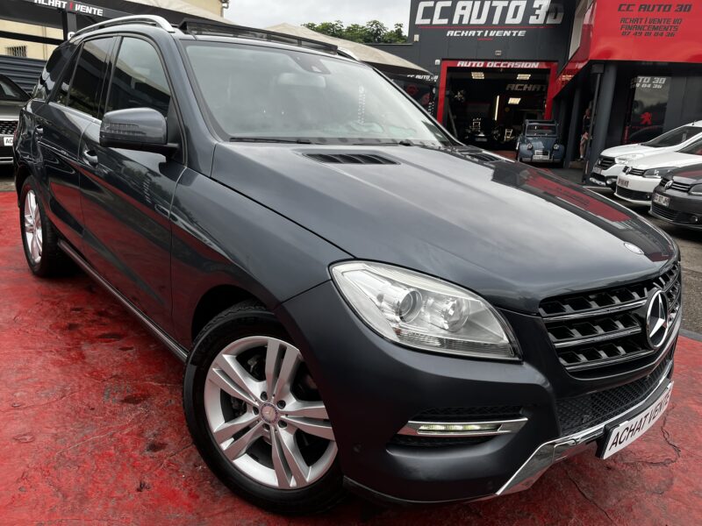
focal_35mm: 26
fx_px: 527
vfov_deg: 53.1
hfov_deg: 67.3
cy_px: 263
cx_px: 351
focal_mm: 5.1
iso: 50
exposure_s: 1/761
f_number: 1.6
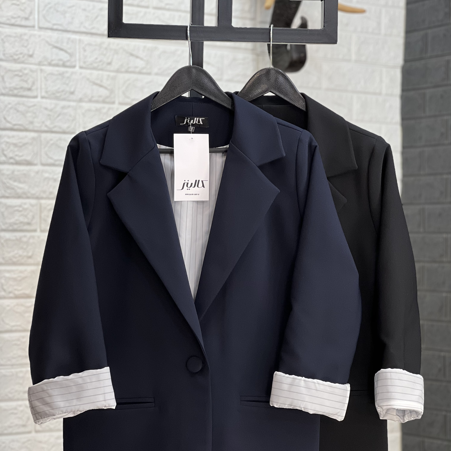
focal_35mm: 91
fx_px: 1341
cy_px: 276
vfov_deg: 19.1
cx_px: 225
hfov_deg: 19.1
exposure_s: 1/100
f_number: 2.8
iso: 80
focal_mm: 9
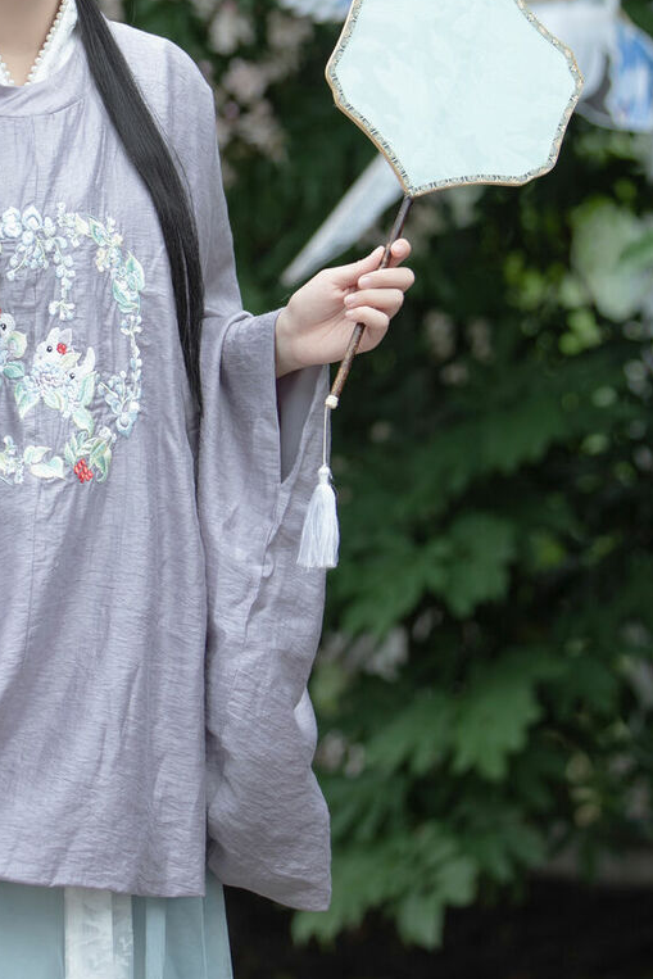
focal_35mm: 194
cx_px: 154
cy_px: 88
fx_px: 5276
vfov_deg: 10.5
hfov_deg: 7.1
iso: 100
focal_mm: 95
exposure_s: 1/160
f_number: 2.8
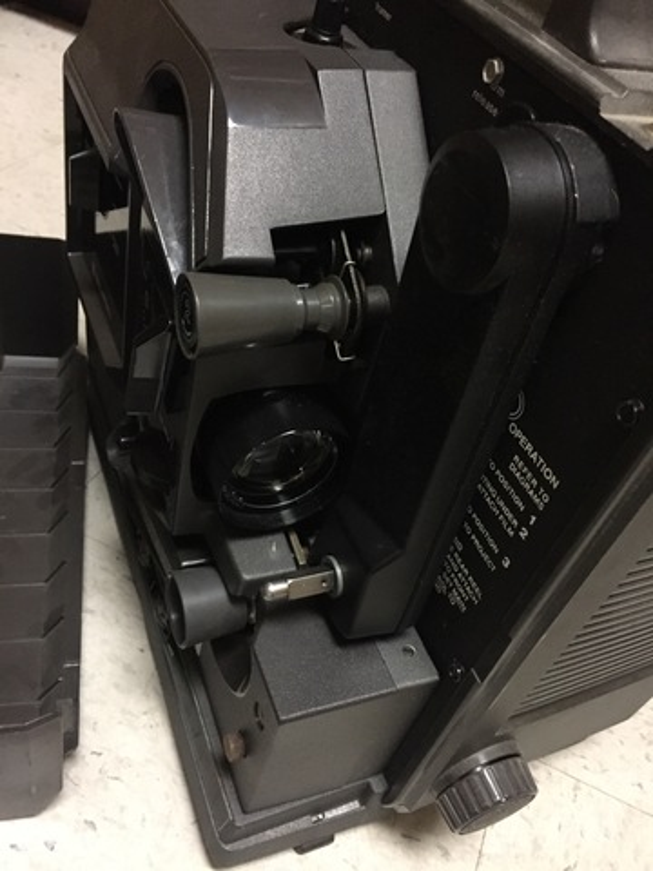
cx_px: 326
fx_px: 729
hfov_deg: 48.2
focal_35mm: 29
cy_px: 436
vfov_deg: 61.7
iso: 400
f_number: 2.2
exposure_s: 1/15
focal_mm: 4.15
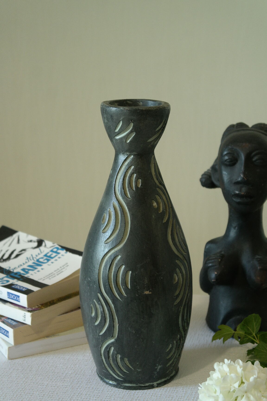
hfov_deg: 17.7
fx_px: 857
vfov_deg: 26.3
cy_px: 200
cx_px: 134
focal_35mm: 77
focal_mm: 50
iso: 800
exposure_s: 1/40
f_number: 5.6
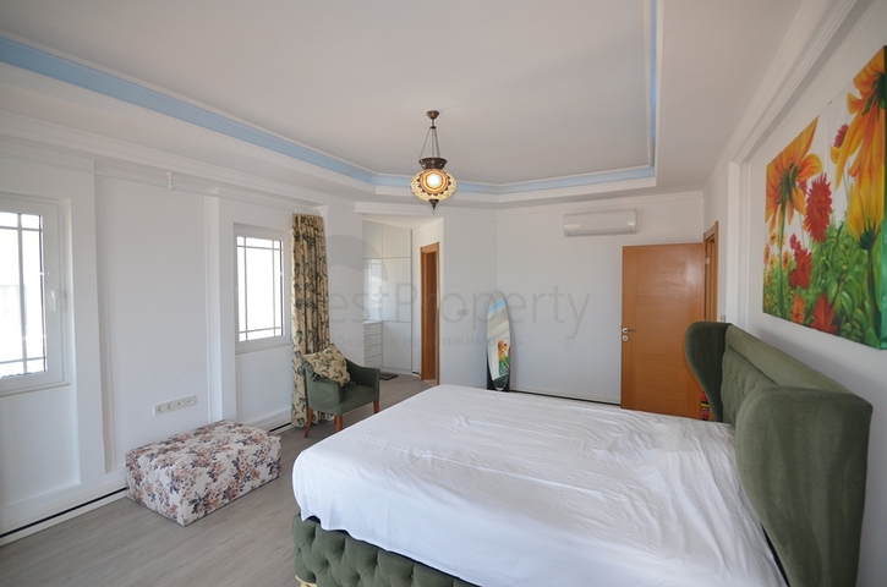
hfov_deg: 100.5
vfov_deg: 77.1
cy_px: 294
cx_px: 444
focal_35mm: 15
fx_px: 369
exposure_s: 1/60
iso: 400
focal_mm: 10
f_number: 7.1
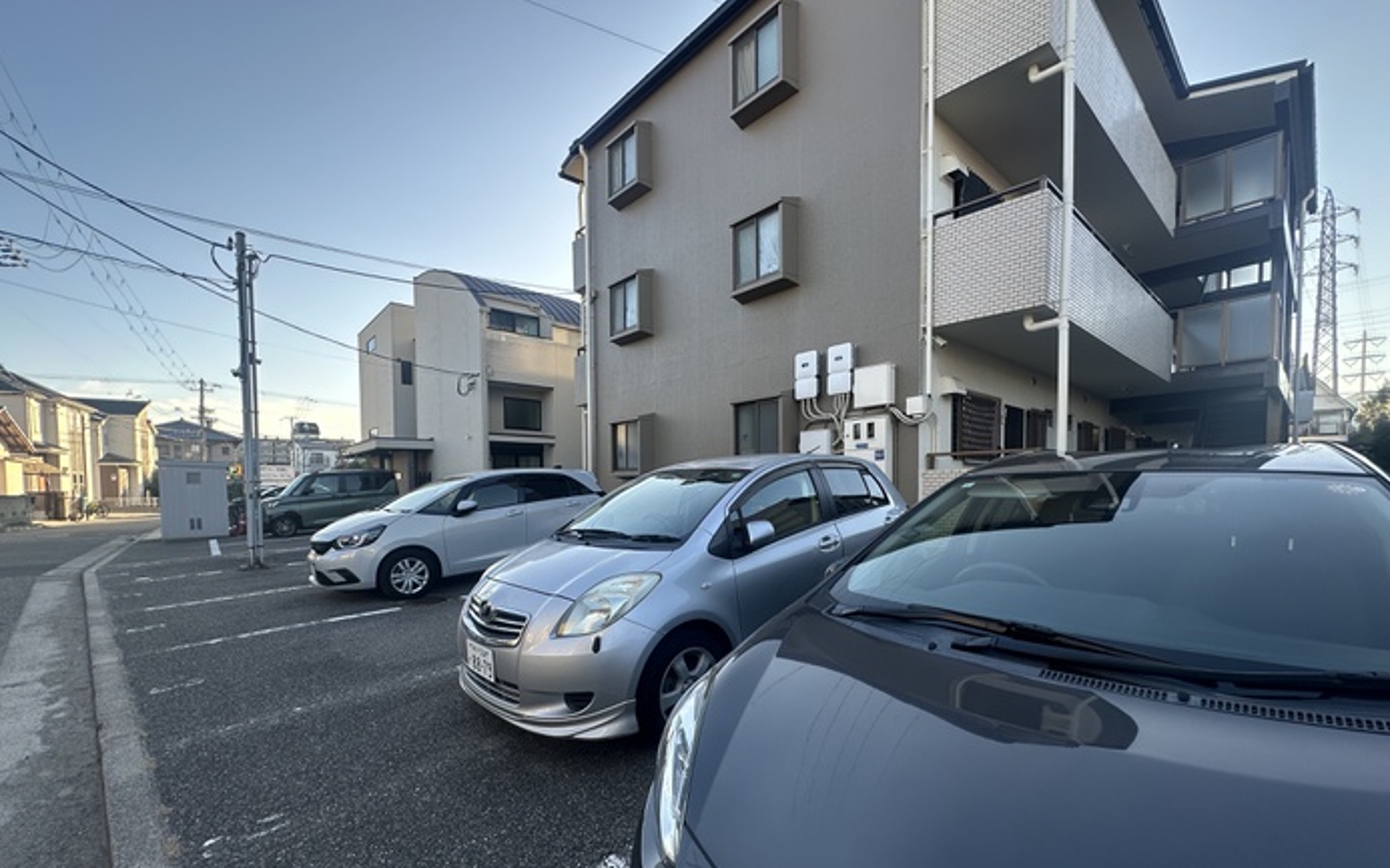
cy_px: 508
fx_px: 568
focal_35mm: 15
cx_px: 696
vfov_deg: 74.2
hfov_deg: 101.5
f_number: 2.2
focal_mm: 2.22
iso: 40
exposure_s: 1/332
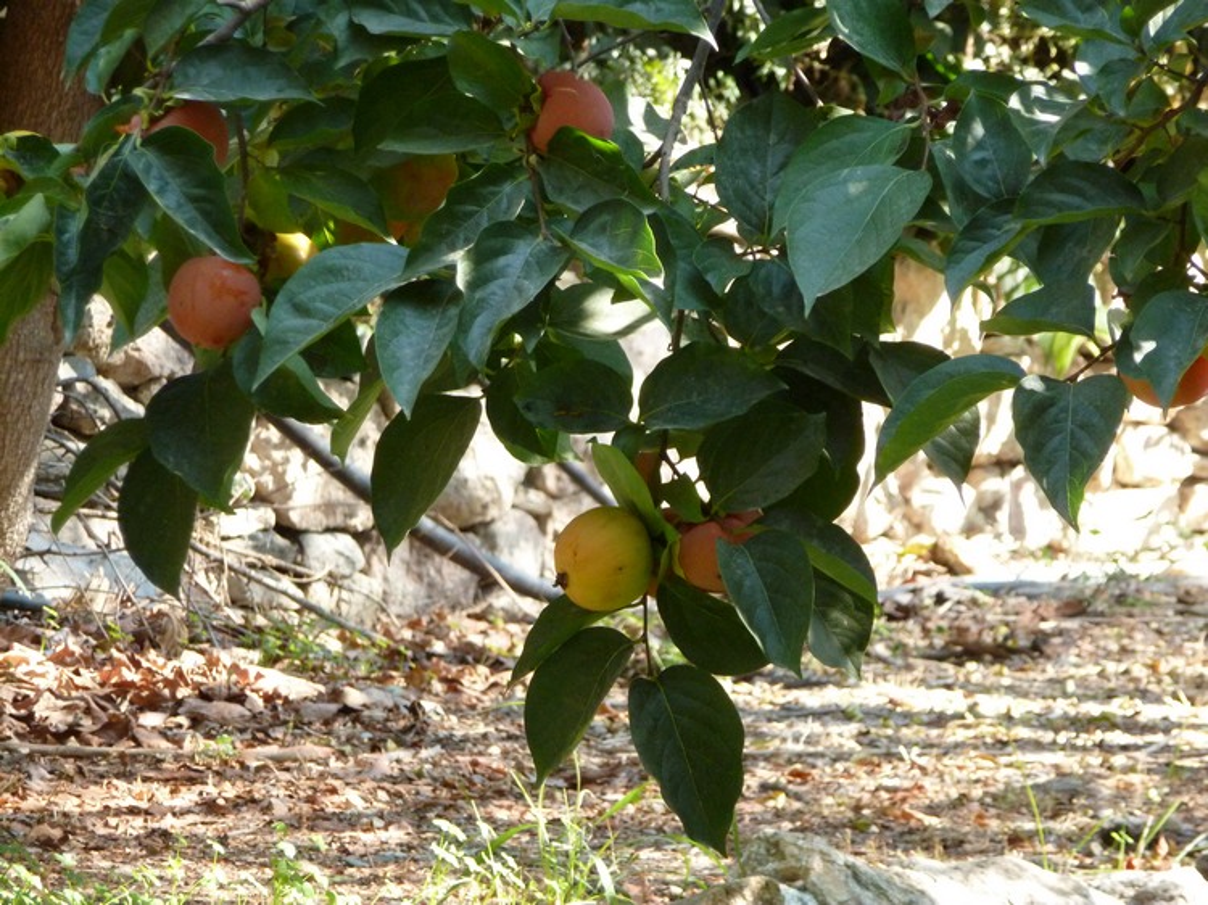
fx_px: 10605
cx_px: 604
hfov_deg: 6.5
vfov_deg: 4.9
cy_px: 452
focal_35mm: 304
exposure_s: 1/80
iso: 400
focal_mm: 54.5
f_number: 5.7
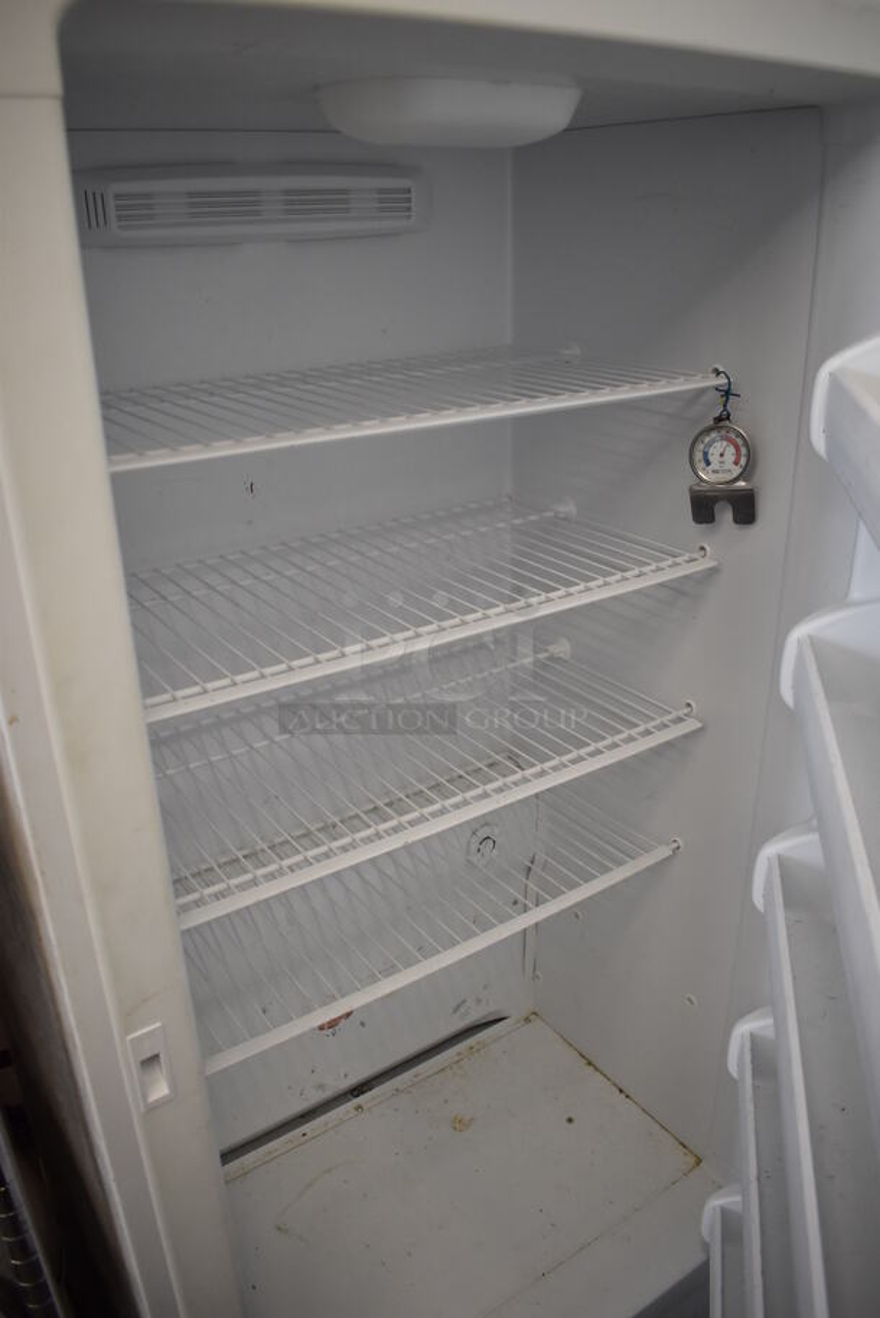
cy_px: 659
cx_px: 440
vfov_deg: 67.3
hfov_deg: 48.0
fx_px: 988
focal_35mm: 27
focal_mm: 18
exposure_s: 1/250
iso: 800
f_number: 3.5
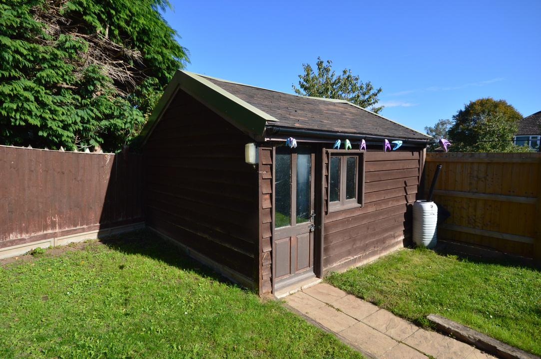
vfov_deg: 63.1
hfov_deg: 85.5
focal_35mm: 20
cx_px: 270
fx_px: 293
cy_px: 180
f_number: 11
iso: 400
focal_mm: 13
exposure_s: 1/500
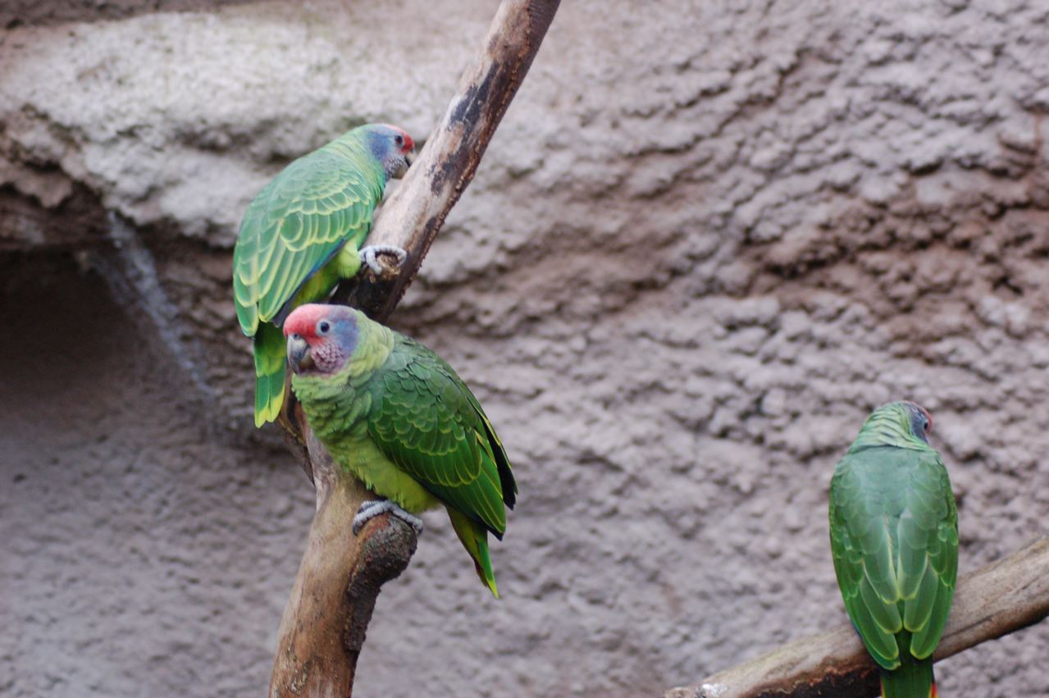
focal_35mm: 105
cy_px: 349
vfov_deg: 13.0
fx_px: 3058
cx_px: 524
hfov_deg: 19.5
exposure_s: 1/40
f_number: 4
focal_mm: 70
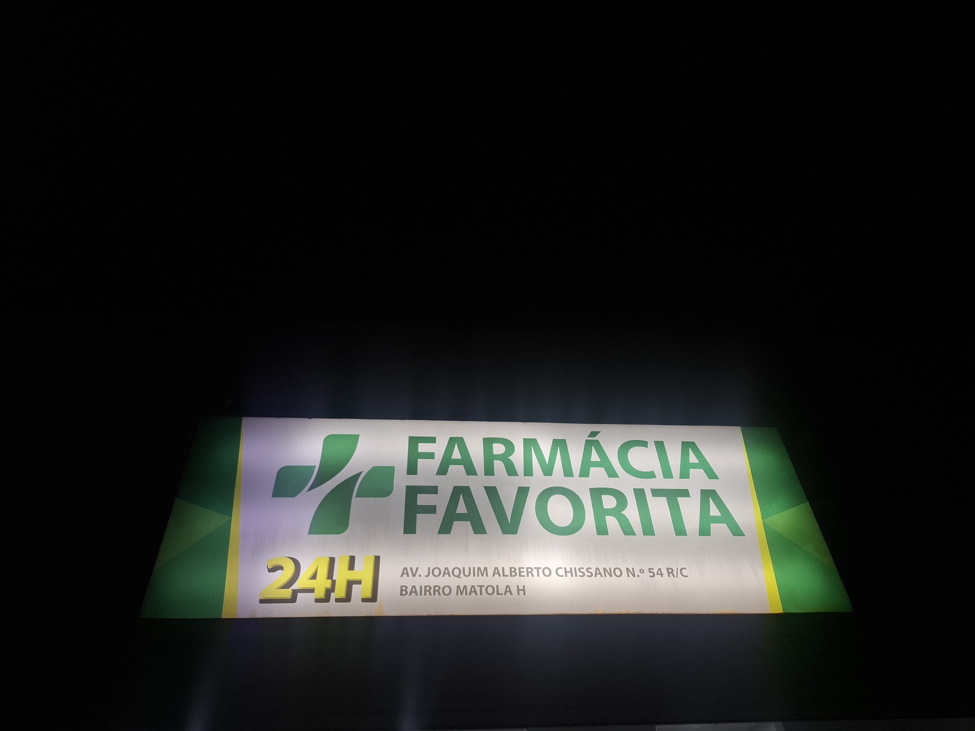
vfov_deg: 58.9
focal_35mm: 23
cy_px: 366
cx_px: 488
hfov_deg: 73.9
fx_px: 648
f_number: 1.8
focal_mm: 5.54
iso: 64
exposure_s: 1/120
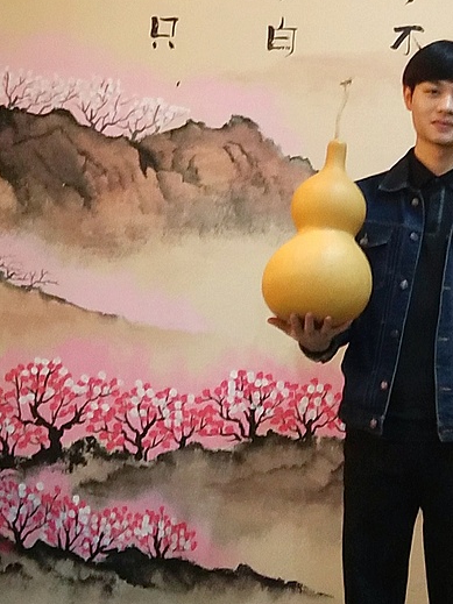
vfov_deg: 19.1
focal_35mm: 102
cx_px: 382
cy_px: 139
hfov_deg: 14.4
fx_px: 1780
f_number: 2.2
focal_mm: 3.69
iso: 1000
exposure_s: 1/20
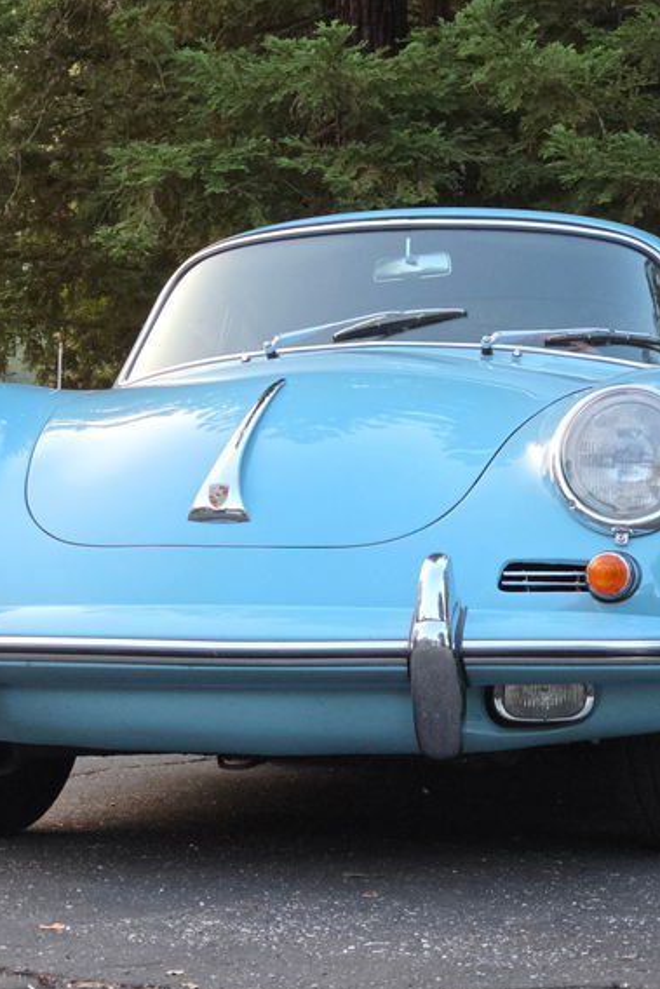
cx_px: 300
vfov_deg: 21.0
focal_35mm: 97
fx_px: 2666
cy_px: 500
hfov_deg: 14.1
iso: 160
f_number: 2.4
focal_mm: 7.9
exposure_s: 1/120
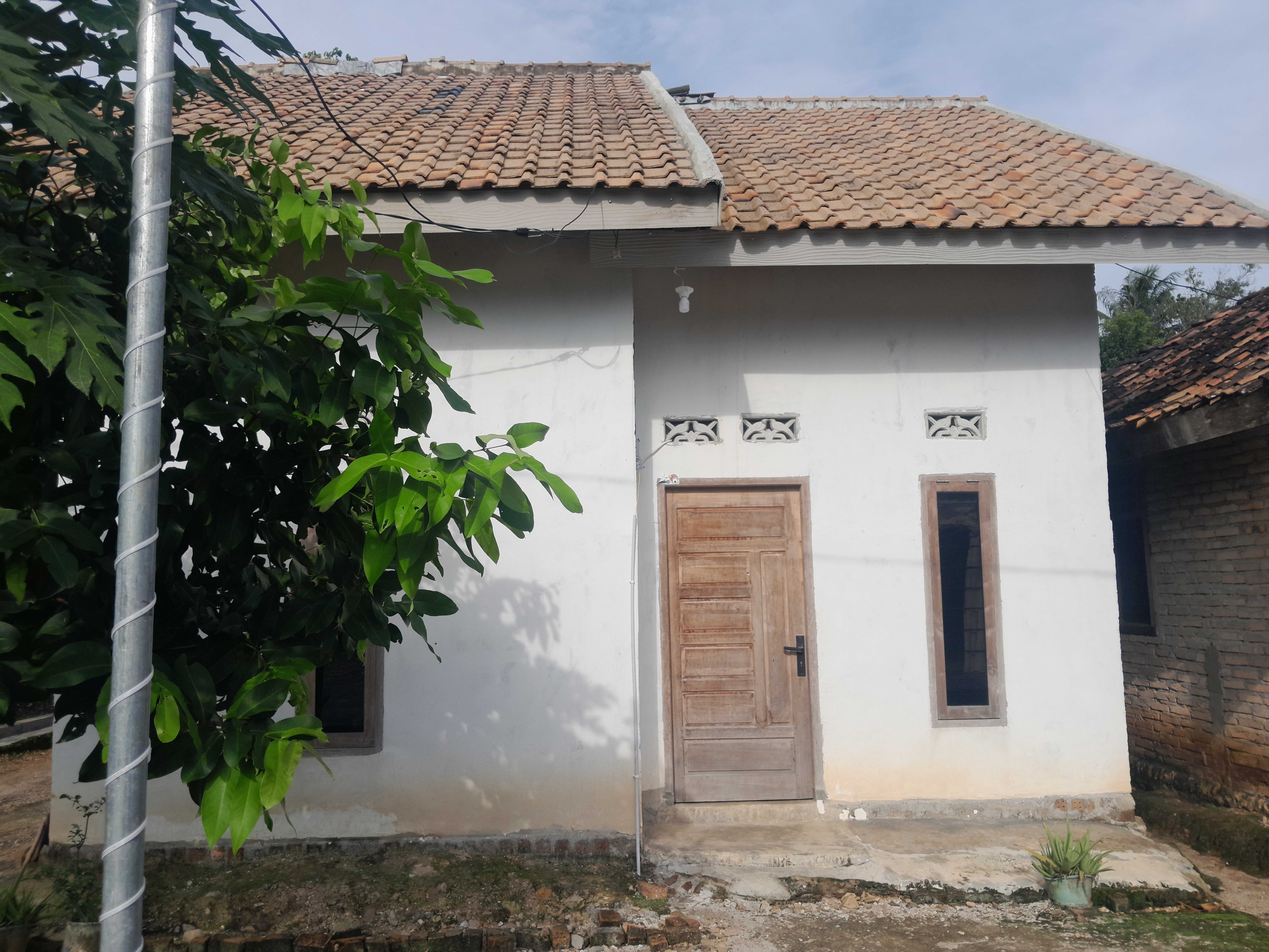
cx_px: 634
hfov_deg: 65.3
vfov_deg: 51.4
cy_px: 476
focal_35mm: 27
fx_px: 990
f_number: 1.8
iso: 20
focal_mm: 4
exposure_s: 1/667
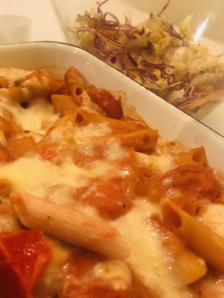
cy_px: 147
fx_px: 328
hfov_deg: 36.4
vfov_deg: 49.0
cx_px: 43
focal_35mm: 38
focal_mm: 4
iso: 100
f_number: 1.8
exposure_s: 1/9
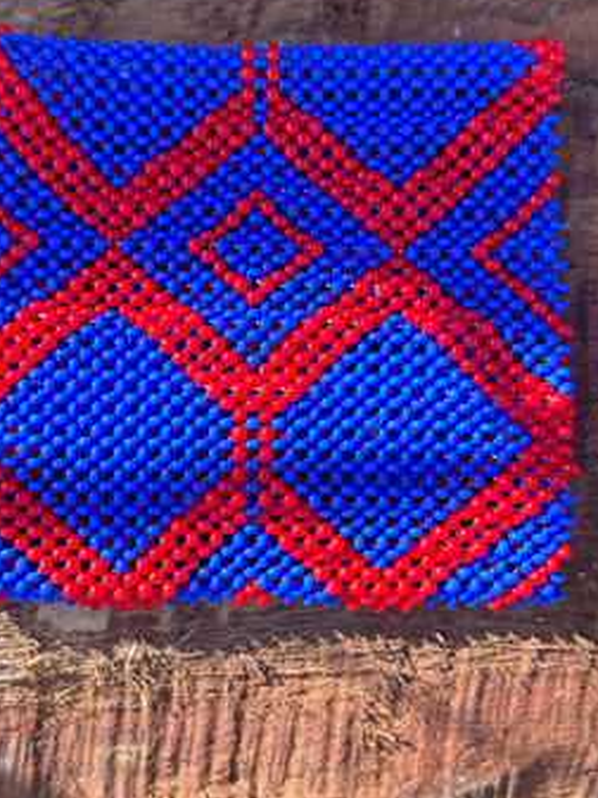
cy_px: 395
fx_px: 990
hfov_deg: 33.6
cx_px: 266
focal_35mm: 43
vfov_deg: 43.9
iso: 50
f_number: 1.5
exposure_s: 1/581
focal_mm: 5.7
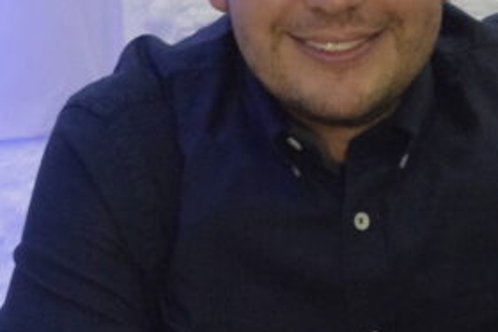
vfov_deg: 6.3
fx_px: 3028
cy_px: 278
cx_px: 326
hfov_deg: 9.4
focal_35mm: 219
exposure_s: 1/200
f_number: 6.3
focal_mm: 40
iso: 8000
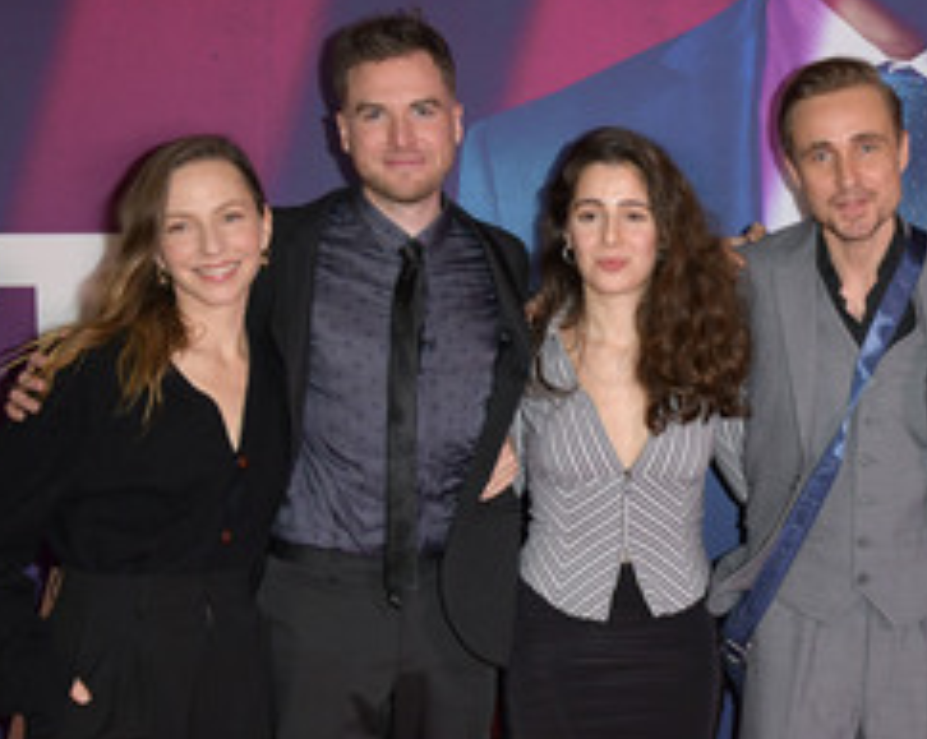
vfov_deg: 27.0
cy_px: 459
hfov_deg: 32.7
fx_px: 1535
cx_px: 745
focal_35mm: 56
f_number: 5.6
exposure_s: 1/200
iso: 800
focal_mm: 32
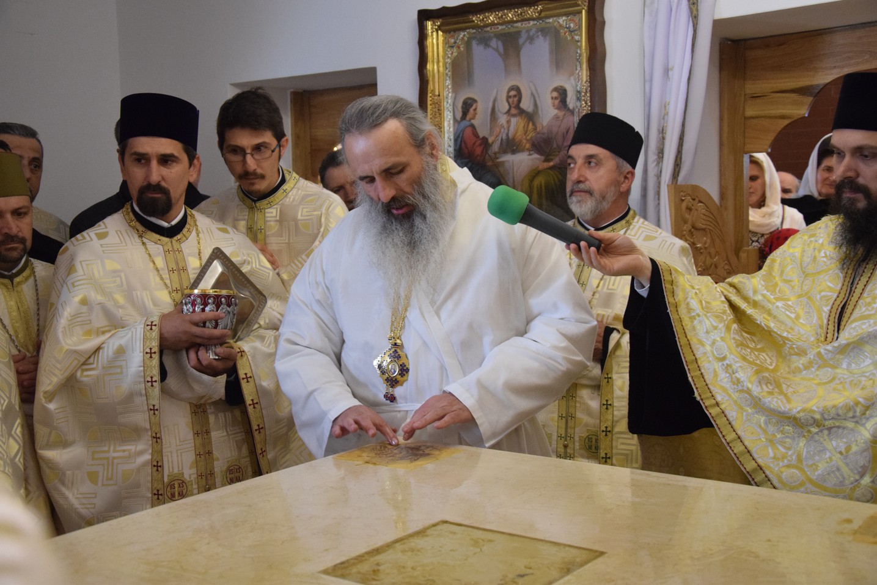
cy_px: 292
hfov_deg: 43.6
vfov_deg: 29.9
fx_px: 1096
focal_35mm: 45
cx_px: 438
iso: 2200
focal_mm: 30
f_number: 4.2
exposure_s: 1/60
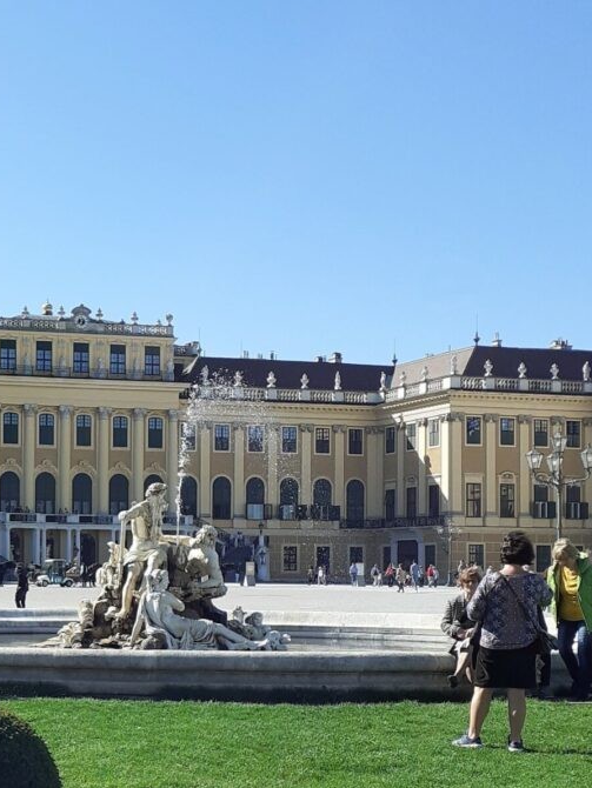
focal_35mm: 58
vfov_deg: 32.8
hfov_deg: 23.9
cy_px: 546
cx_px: -34
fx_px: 1322
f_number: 1.9
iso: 40
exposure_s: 1/1353
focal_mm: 3.6
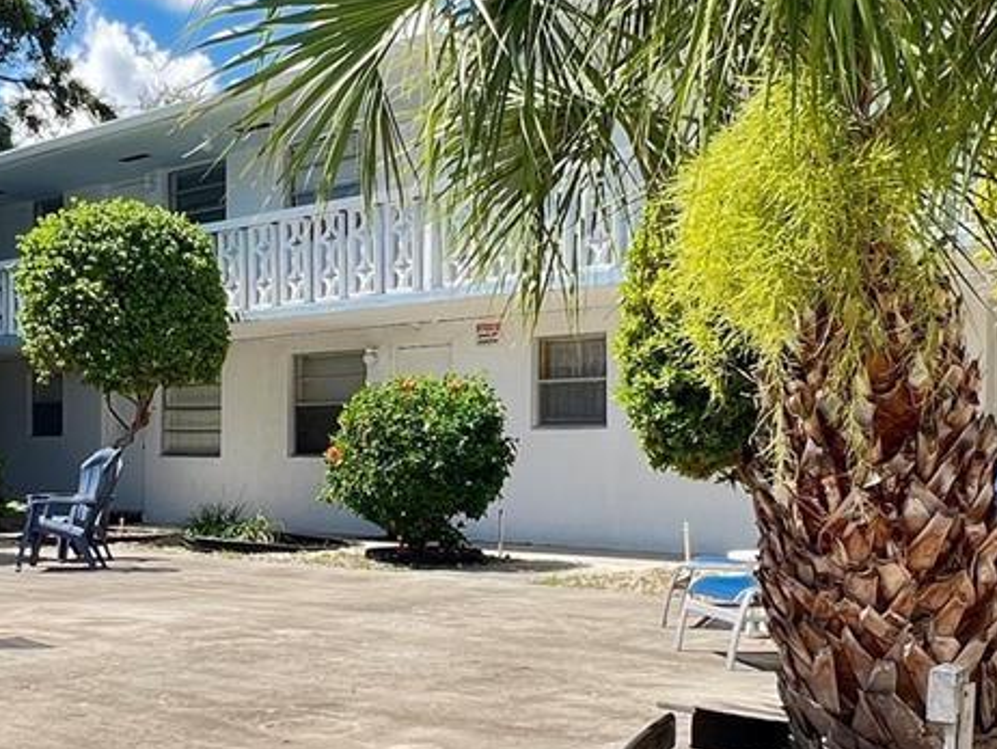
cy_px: 466
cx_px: 360
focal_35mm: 45
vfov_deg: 32.1
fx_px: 1297
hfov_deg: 41.7
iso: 32
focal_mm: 1.57
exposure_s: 1/440
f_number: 1.8
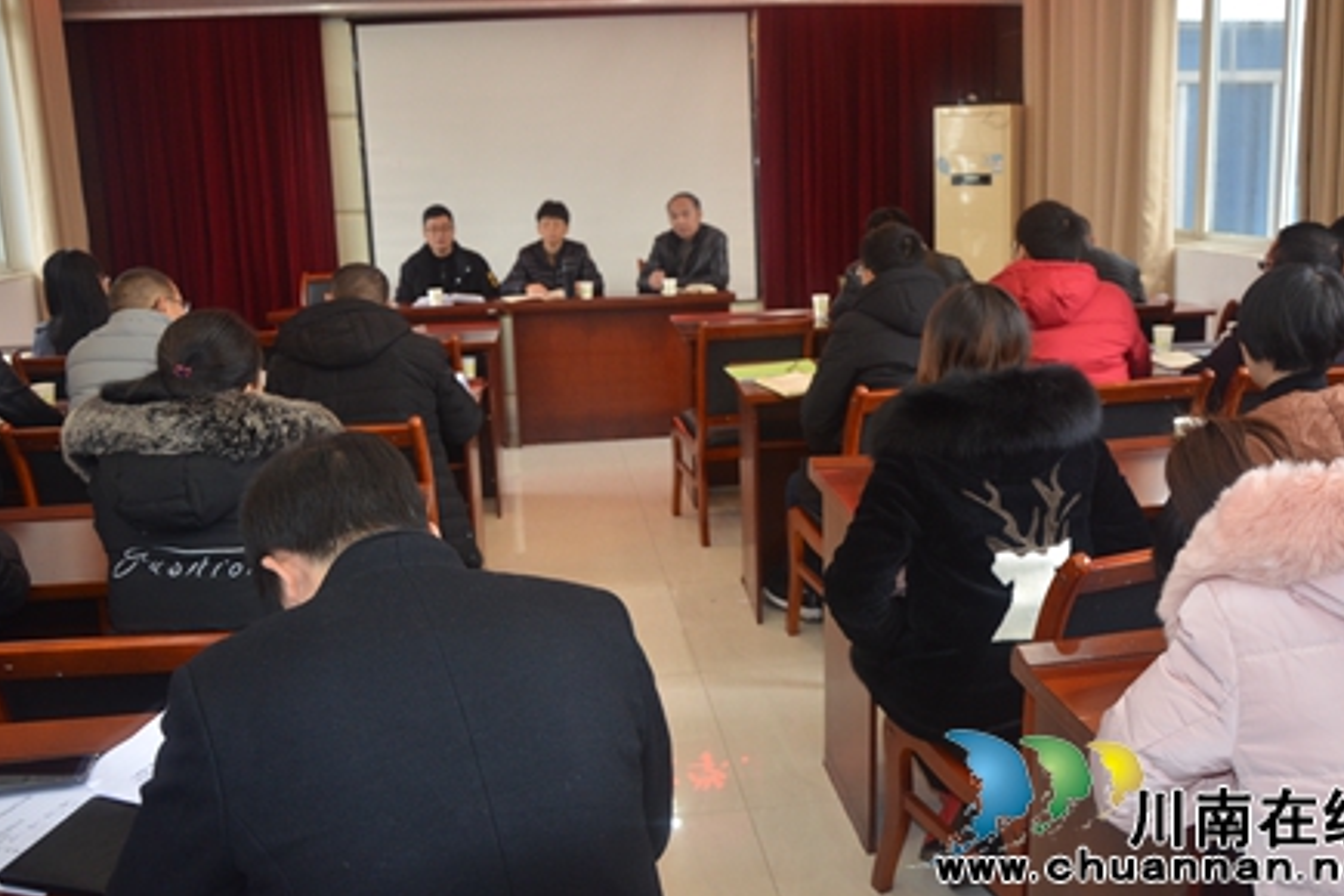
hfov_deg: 60.2
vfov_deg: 42.3
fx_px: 1157
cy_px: 419
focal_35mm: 31
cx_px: 711
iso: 800
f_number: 3.5
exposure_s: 1/60
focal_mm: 18
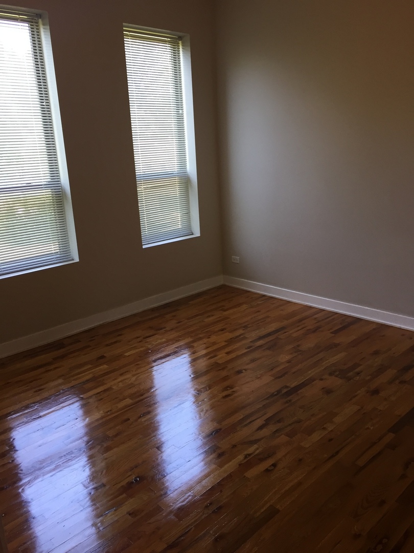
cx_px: 207
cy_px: 276
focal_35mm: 29
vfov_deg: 61.7
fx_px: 462
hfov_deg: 48.2
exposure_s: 1/30
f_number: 2.2
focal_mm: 4.15
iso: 32
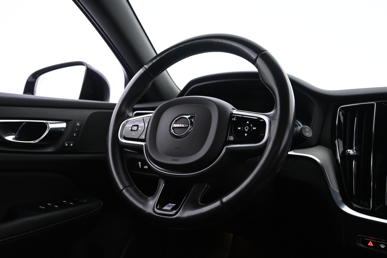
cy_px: 129
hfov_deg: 61.9
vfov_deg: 43.6
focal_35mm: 30
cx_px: 194
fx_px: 322
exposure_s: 1/40
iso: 2500
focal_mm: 20
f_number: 3.8
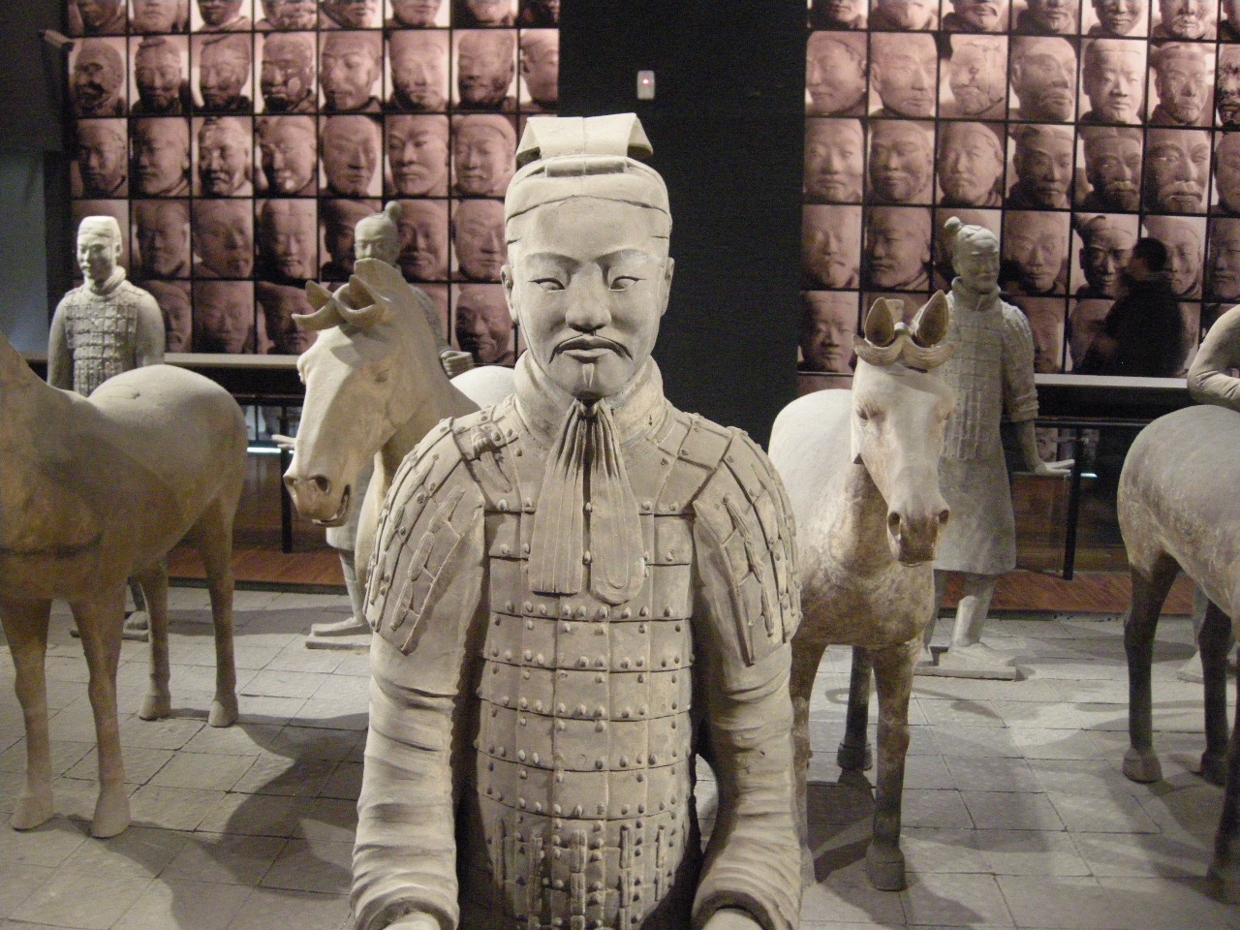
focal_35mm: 35
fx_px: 1254
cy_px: 465
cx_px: 620
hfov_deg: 52.6
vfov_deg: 40.7
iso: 800
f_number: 2.7
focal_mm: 7.5
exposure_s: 1/5.9
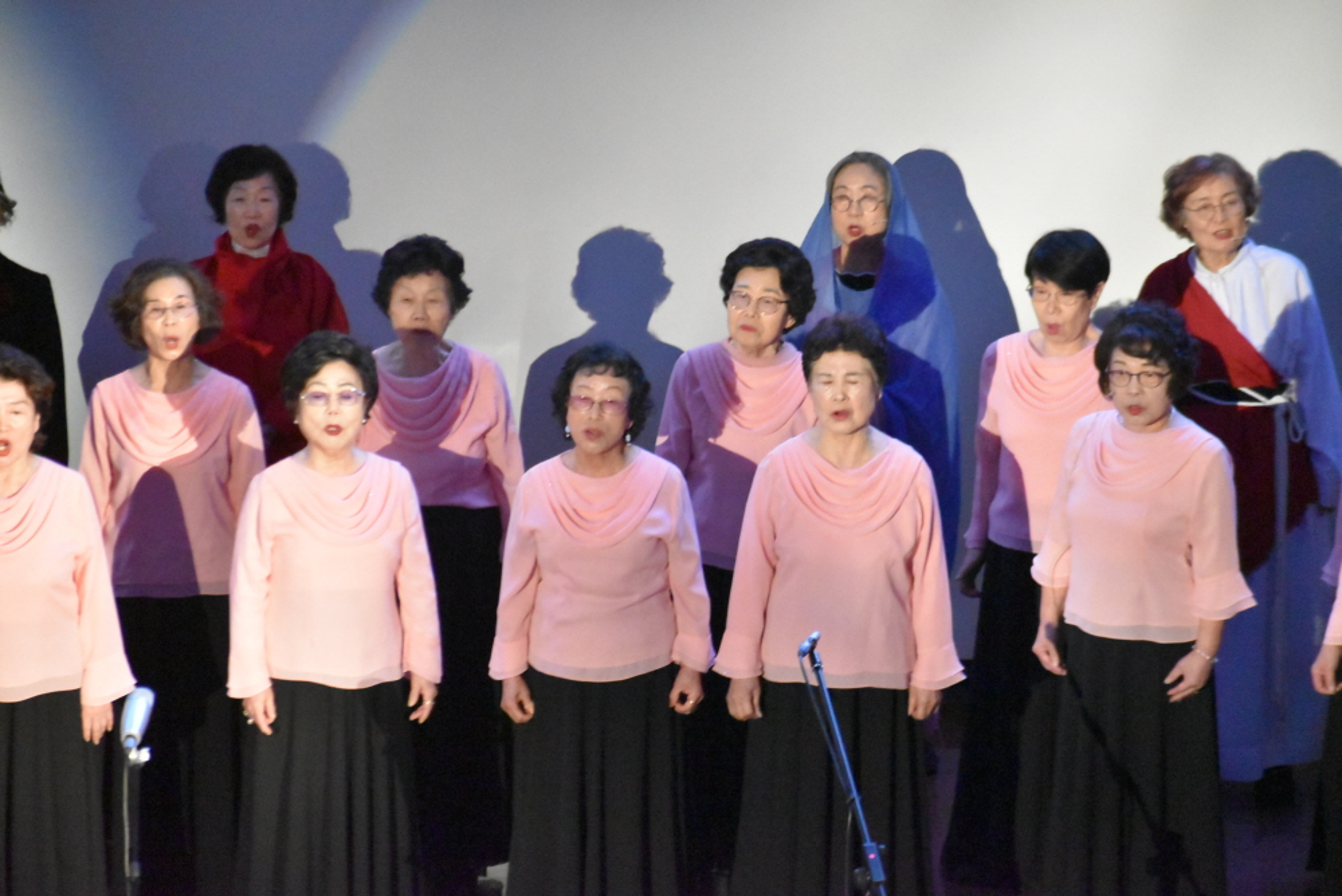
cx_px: 671
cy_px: 448
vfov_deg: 6.6
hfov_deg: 9.8
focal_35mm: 210
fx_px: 7833
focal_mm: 140
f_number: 4.8
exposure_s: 1/80
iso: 12800
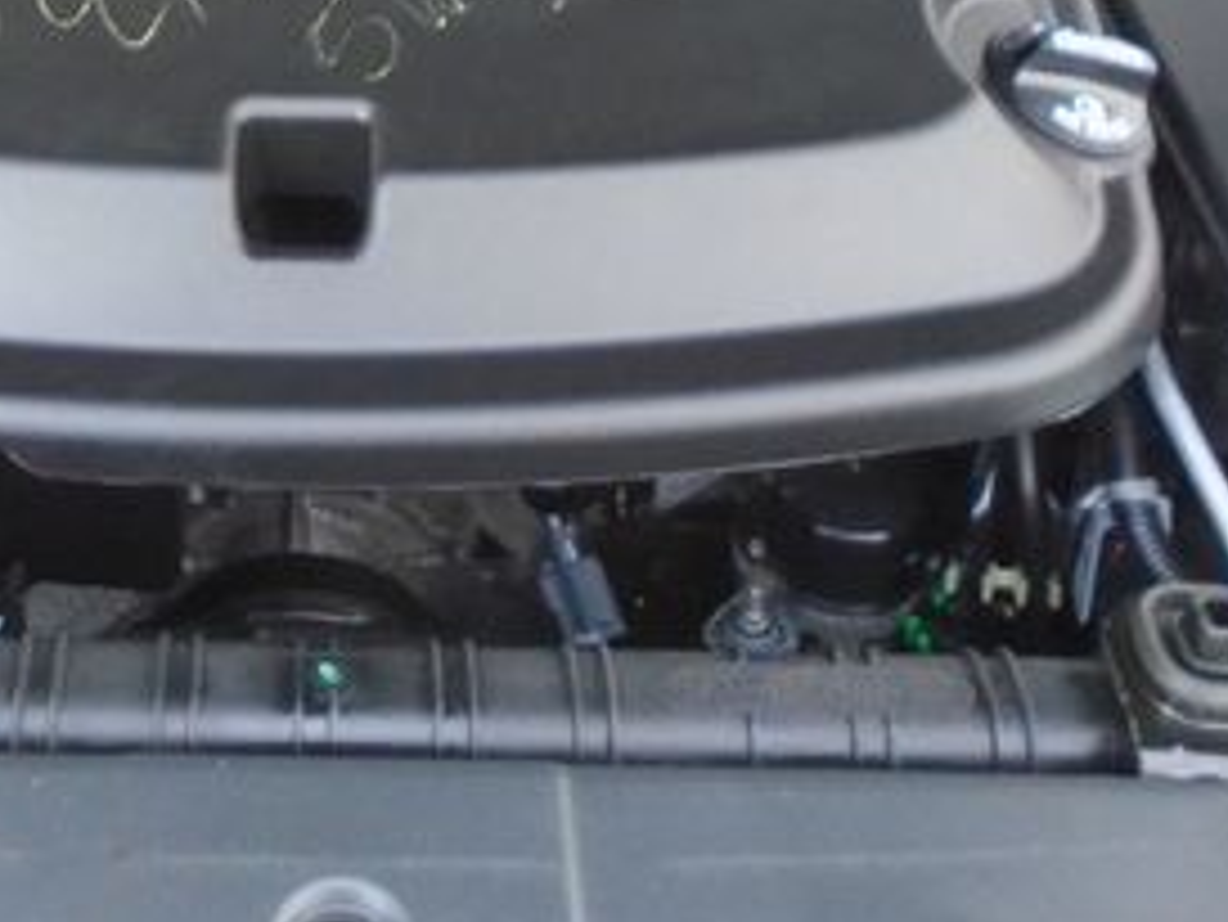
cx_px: 319
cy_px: -31
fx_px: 2165
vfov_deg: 22.9
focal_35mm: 61
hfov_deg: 31.2
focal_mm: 4.6
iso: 400
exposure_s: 1/20
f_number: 3.2
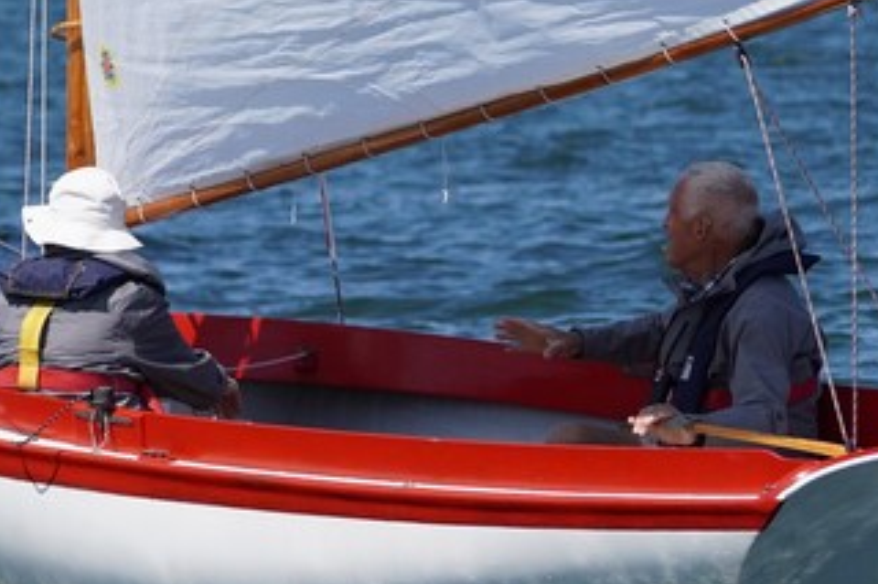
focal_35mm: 563
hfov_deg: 3.7
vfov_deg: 2.4
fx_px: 13723
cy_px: 319
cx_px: 346
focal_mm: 150
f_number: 5
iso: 250
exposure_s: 1/2000
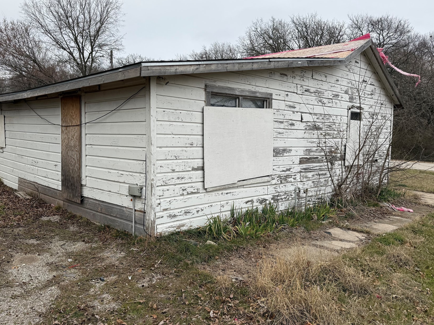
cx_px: 183
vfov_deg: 49.7
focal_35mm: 28
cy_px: 155
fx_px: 351
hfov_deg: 63.1
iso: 80
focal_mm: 6.76
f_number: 1.78
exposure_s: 1/1156
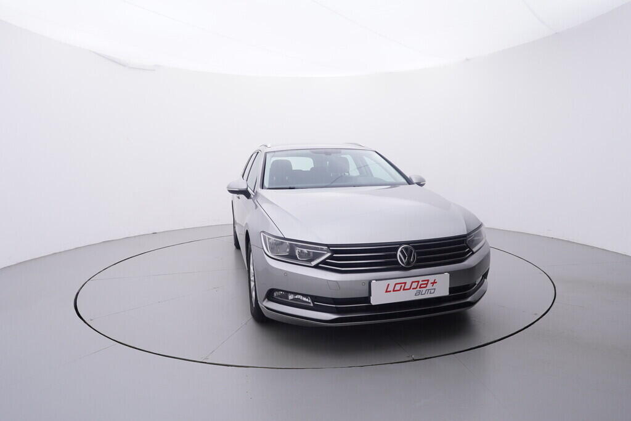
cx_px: 316
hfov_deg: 77.3
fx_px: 395
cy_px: 210
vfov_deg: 56.2
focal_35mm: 22
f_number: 5
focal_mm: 15
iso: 200
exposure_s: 1/80
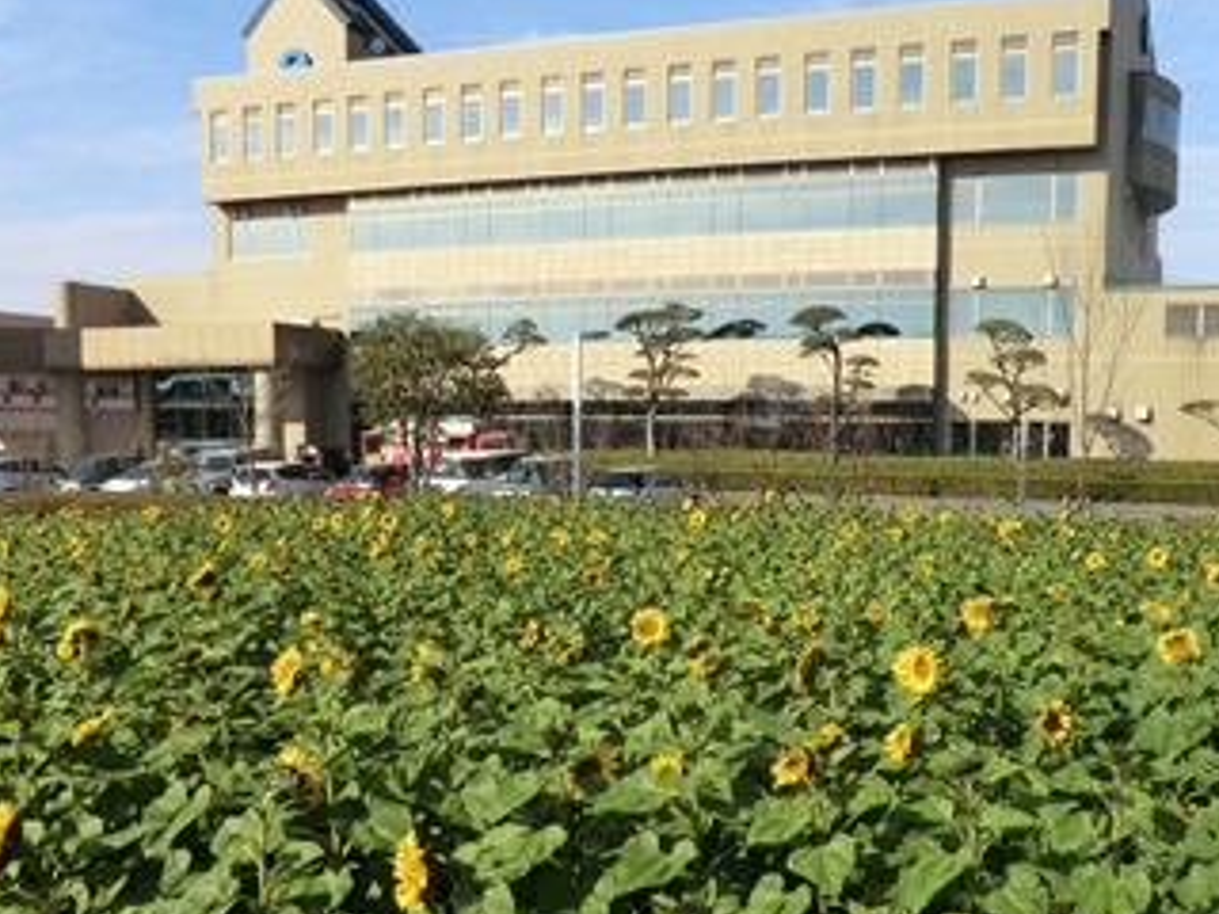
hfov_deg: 65.3
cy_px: 446
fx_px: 951
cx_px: 644
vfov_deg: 51.3
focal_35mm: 27
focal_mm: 4.3
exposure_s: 1/250
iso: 80
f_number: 7.5
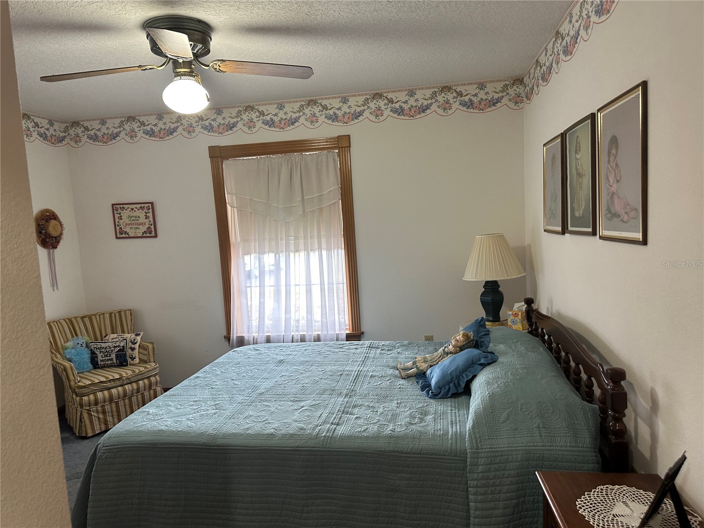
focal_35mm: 24
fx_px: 488
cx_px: 352
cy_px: 264
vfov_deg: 56.8
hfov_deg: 71.6
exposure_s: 1/60
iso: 160
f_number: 1.78
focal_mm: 6.86
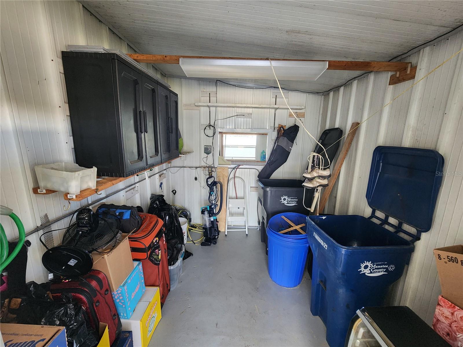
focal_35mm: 13
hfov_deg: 106.2
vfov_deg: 89.9
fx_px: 174
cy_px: 174
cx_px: 232
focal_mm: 2.2
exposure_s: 1/60
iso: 400
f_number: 2.2
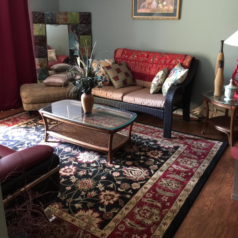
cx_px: 118
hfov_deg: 47.2
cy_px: 96
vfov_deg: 47.0
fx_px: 272
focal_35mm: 35
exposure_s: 1/4
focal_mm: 4.15
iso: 64
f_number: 2.2
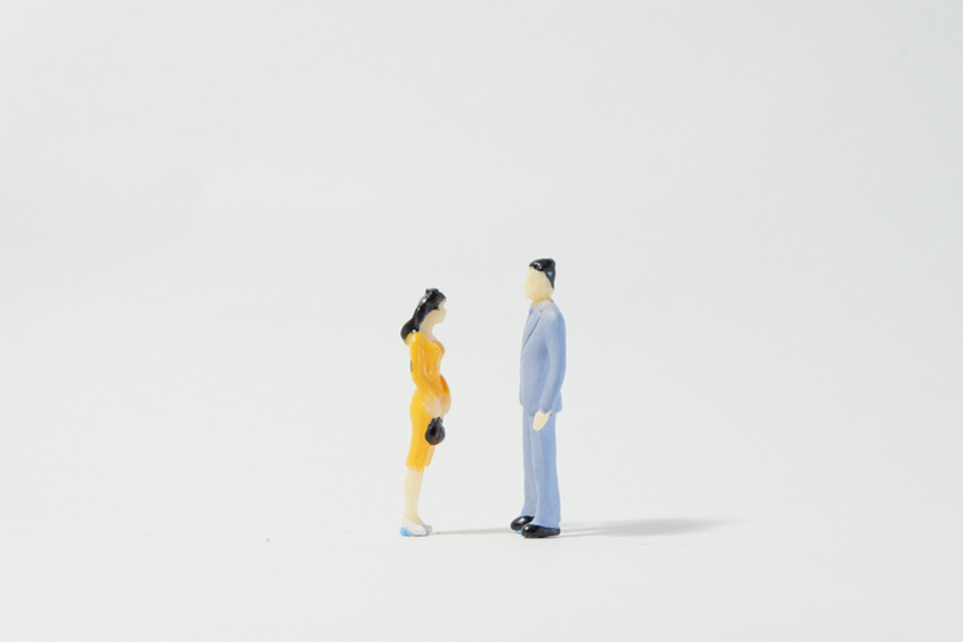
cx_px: 482
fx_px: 2007
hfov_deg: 27.0
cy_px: 321
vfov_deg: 18.2
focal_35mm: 75
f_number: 13
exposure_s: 1/25
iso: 800
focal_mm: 50
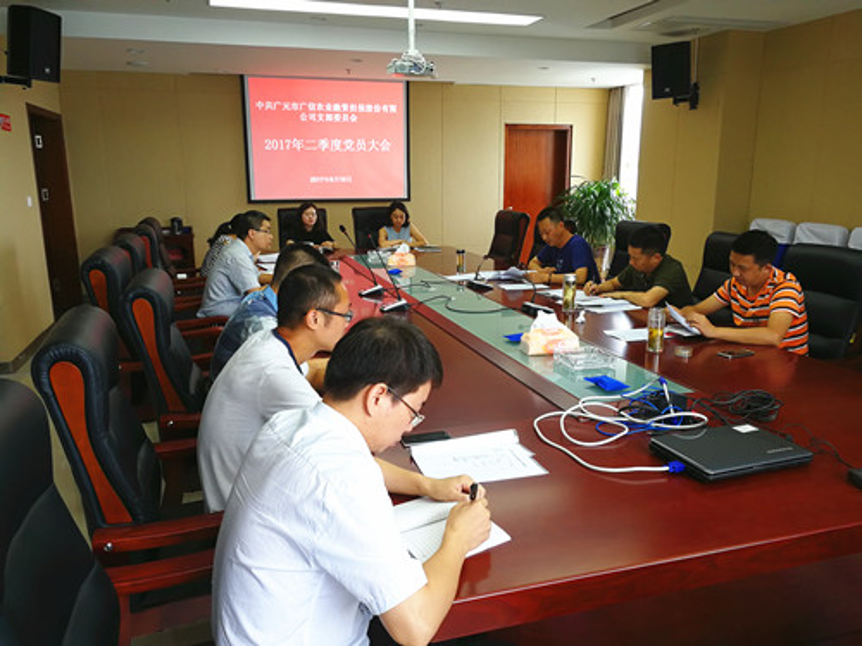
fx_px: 672
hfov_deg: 65.3
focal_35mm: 27
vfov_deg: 51.4
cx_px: 431
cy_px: 323
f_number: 2.2
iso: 125
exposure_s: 1/50
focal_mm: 3.95
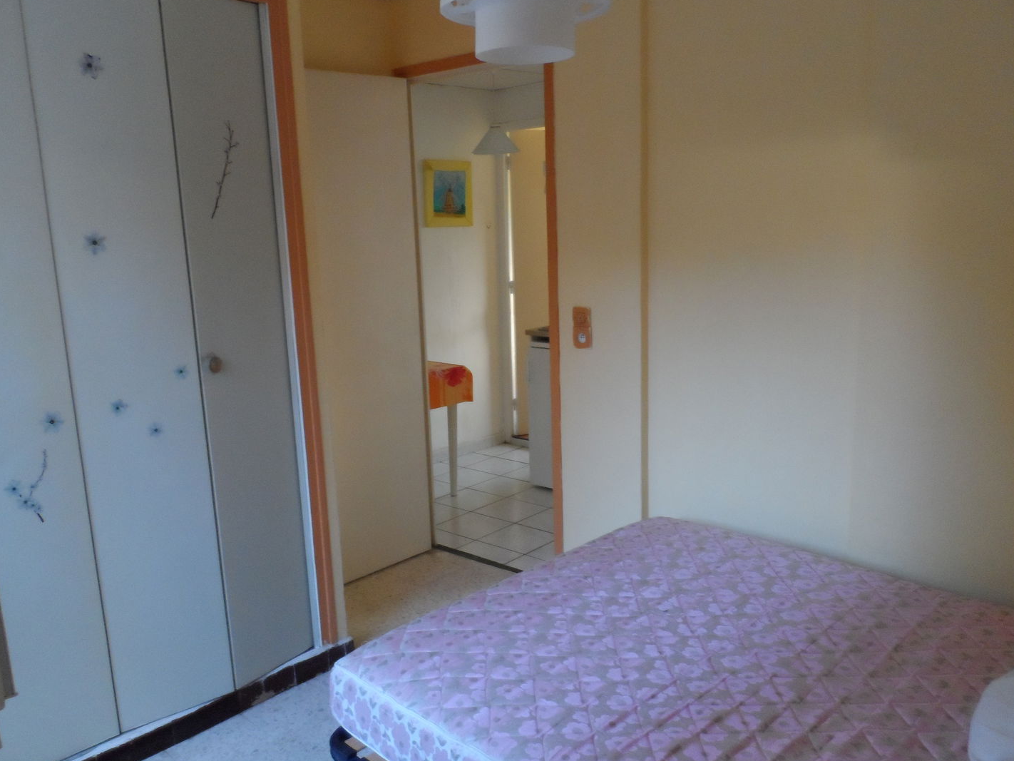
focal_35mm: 27
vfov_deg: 51.4
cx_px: 476
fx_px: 791
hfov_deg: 65.3
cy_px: 394
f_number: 3.2
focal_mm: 4
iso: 320
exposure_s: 1/30
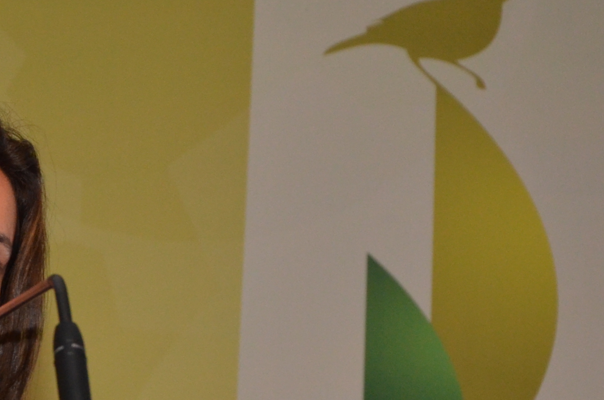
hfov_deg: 6.3
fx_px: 5464
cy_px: 428
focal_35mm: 326
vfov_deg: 4.2
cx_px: -44
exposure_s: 1/60
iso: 1600
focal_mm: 85
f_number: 8
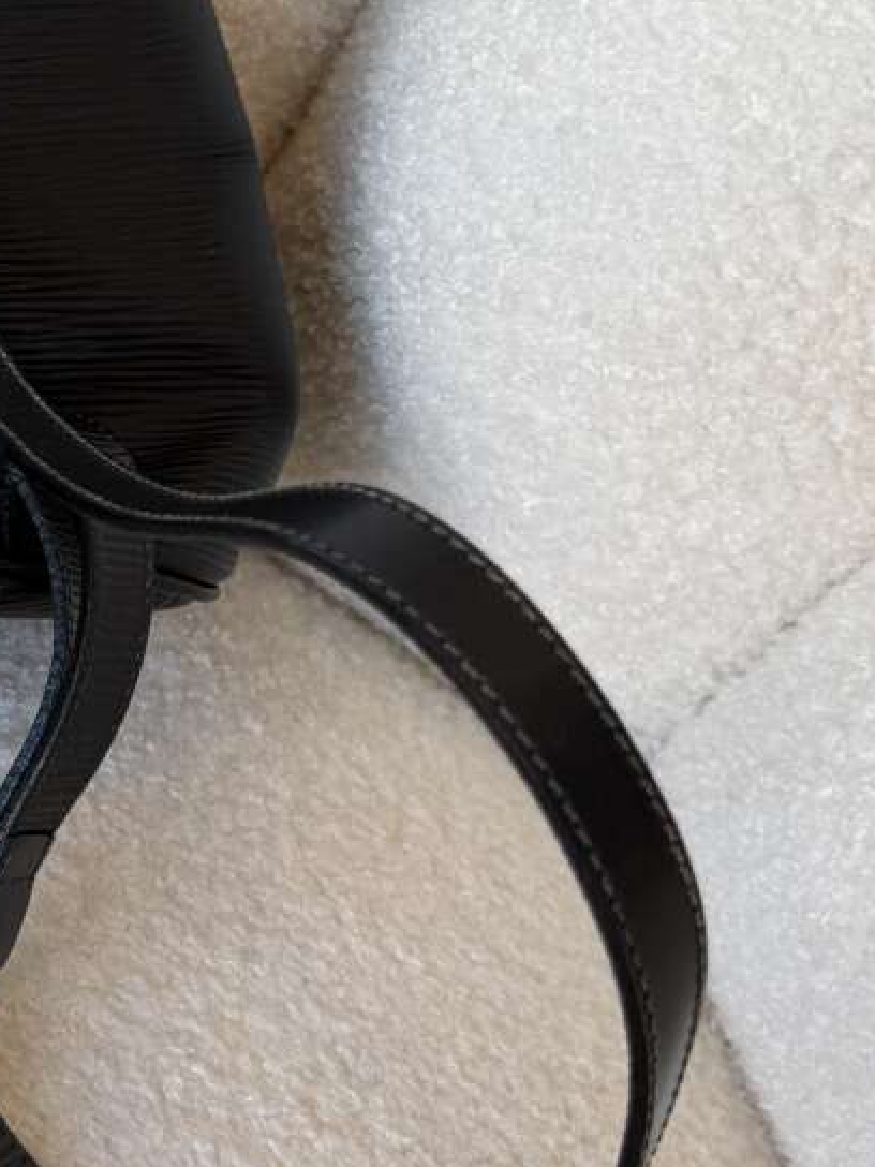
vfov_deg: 24.4
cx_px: -267
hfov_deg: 17.5
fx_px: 2663
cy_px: 257
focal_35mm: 79
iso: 50
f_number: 1.78
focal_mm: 6.76
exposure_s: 1/121
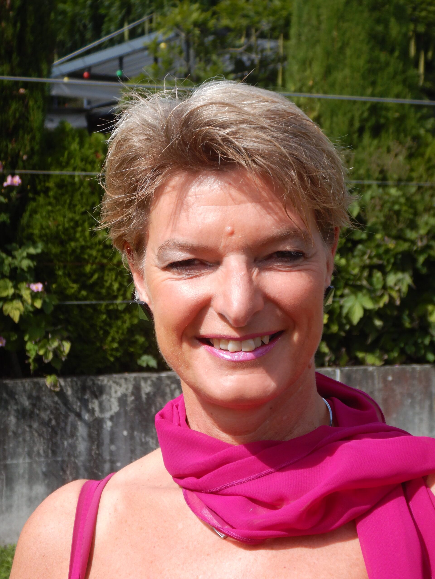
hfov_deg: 17.4
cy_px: 290
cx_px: 218
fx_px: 1424
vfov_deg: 23.0
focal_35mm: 85
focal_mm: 15.3
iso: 125
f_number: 4.7
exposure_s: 1/800
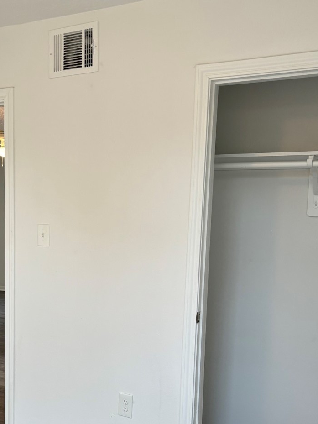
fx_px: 527
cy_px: 271
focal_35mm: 43
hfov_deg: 33.3
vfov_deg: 43.4
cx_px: 109
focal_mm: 5.96
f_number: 1.6
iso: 100
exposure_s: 1/121
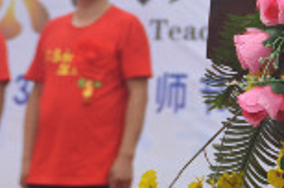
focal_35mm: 204
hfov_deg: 10.0
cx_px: 312
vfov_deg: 6.7
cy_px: 6
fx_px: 1606
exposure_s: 1/125
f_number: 5.6
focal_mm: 42
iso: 360
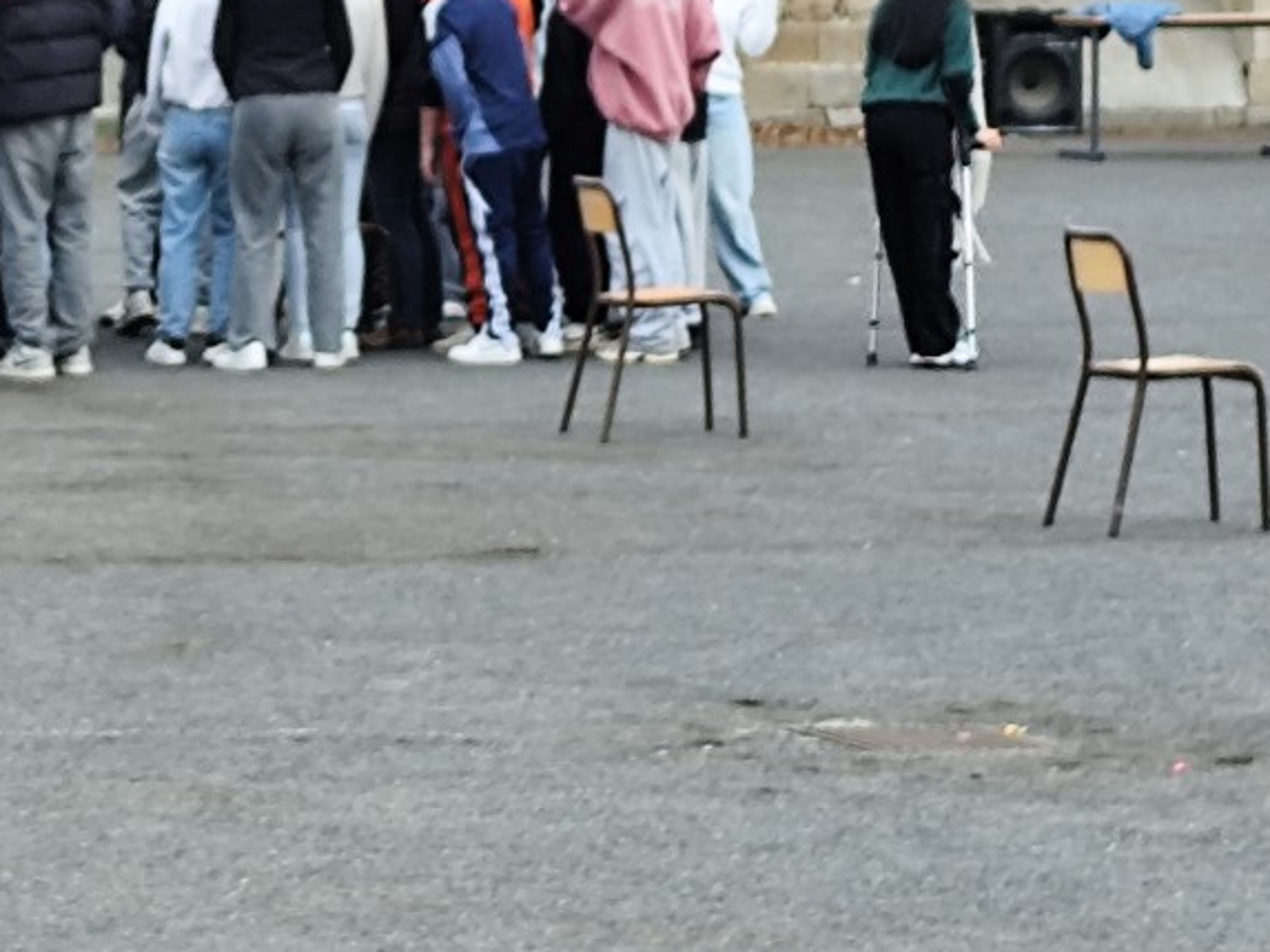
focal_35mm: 243
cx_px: 40
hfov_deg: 8.1
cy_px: 157
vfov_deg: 6.1
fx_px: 8917
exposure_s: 1/100
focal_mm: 6.14
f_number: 1.65
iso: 80
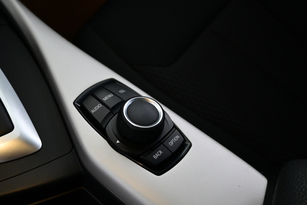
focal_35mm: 37
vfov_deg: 35.9
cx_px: 137
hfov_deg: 51.8
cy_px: 110
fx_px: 315
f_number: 4
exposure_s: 1/40
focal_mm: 22
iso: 2200
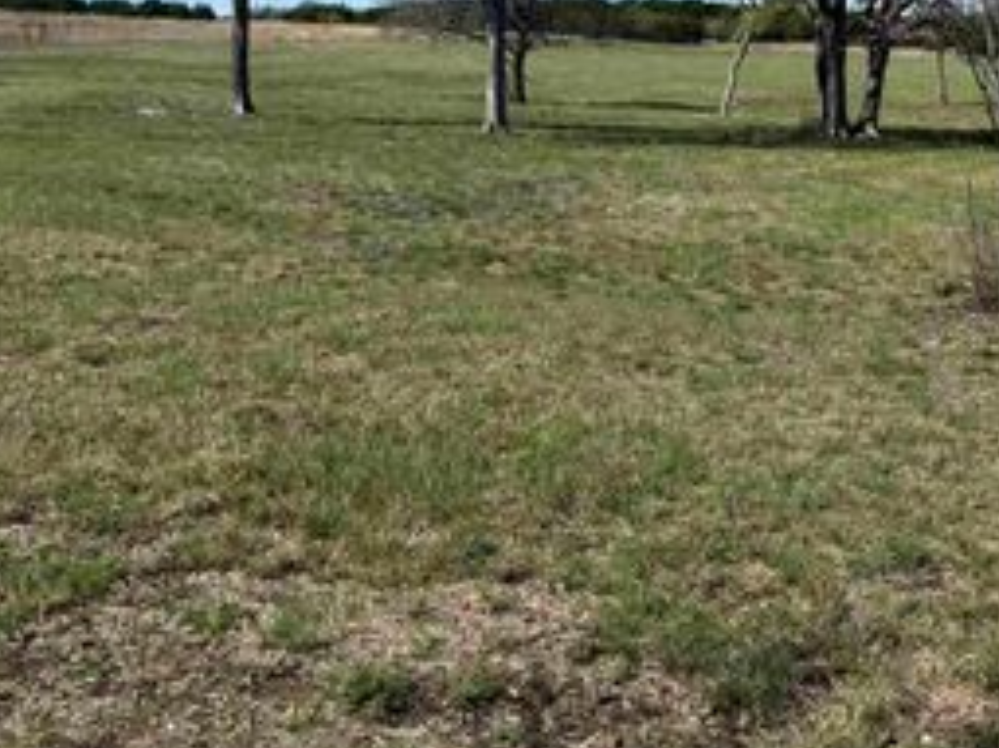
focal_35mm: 47
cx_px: 889
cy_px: 100
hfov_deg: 37.9
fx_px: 1356
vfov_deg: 29.8
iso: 80
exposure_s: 1/4608
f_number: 1.78
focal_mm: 6.76
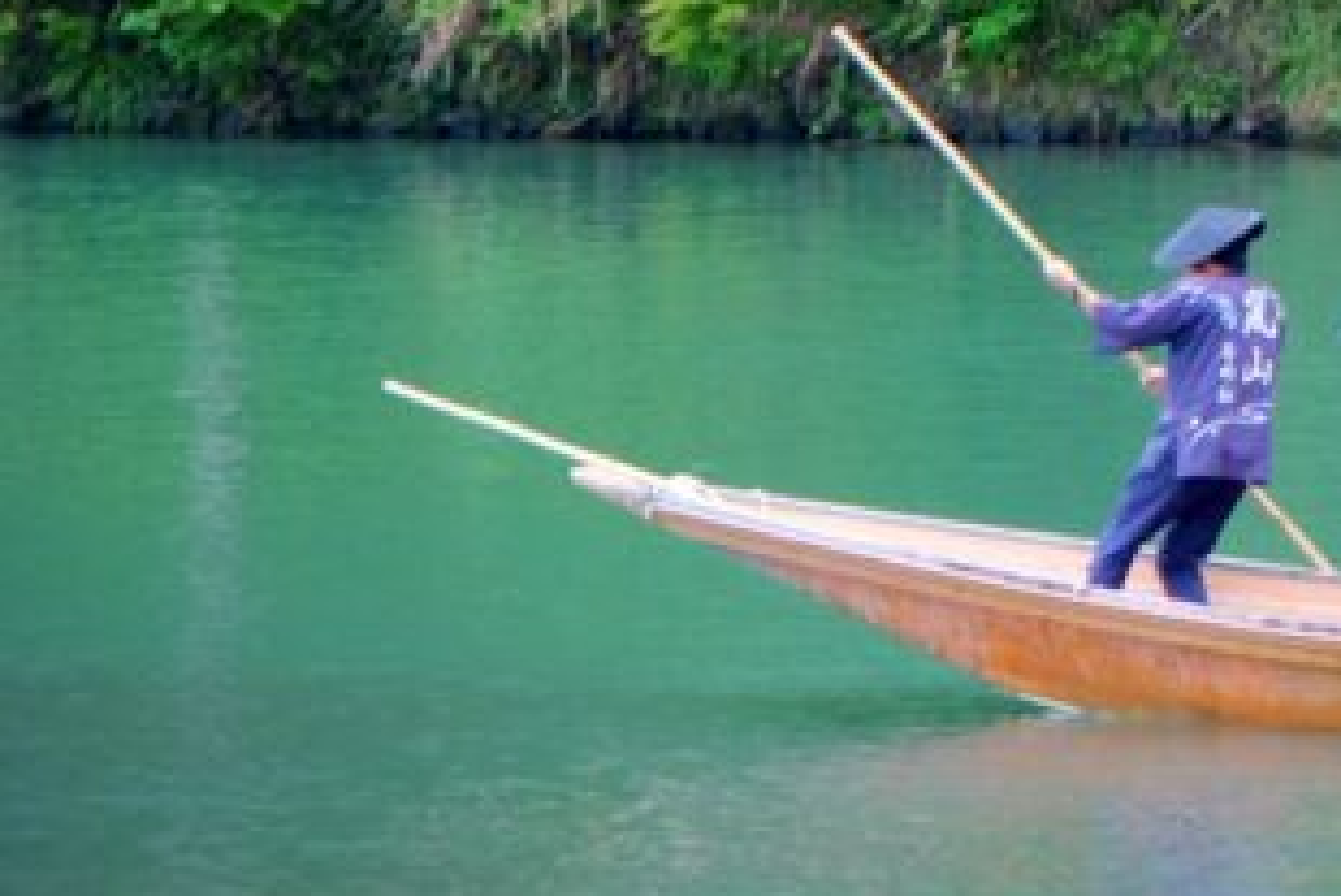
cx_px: 2042
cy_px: -322
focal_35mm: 396
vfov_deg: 3.5
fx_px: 14757
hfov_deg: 5.2
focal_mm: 80
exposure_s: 1/150
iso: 400
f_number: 4
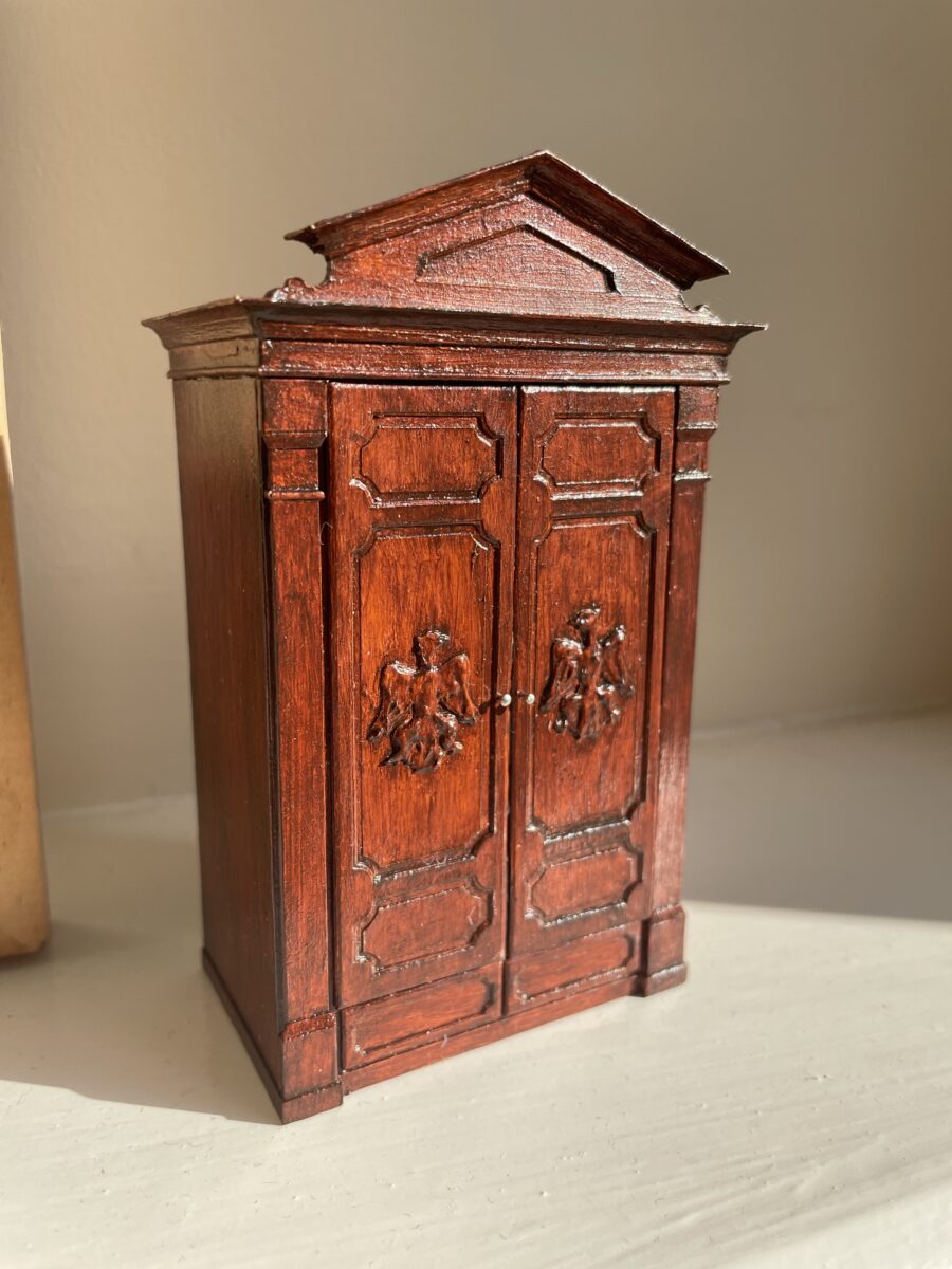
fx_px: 953
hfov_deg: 53.1
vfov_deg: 67.3
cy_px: 634
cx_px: 476
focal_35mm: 26
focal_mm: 4.2
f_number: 1.6
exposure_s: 1/988
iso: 32
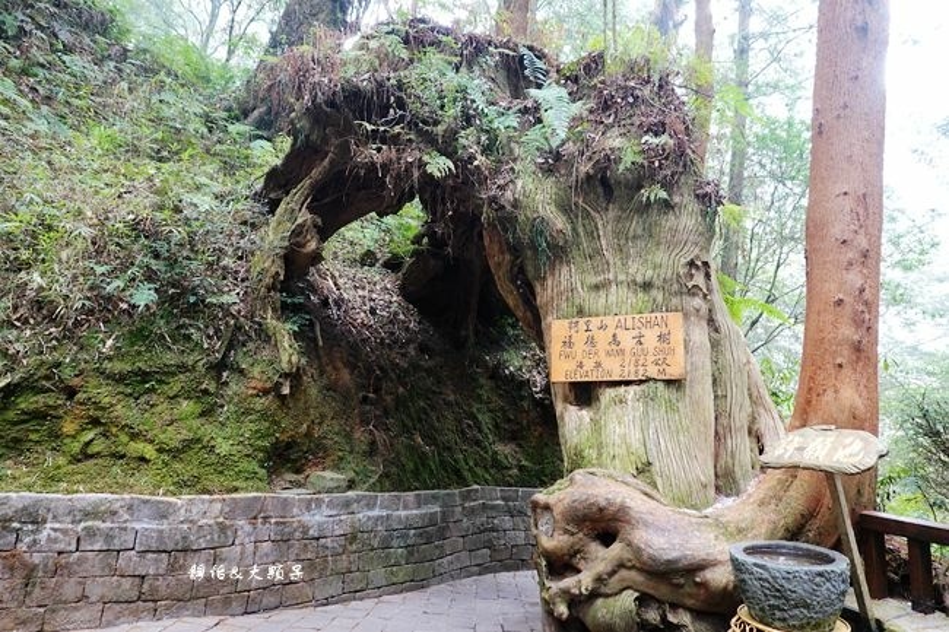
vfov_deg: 53.1
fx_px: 632
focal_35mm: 24
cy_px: 316
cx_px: 474
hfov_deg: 73.8
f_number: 2.8
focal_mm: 9
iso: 800
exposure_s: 1/15
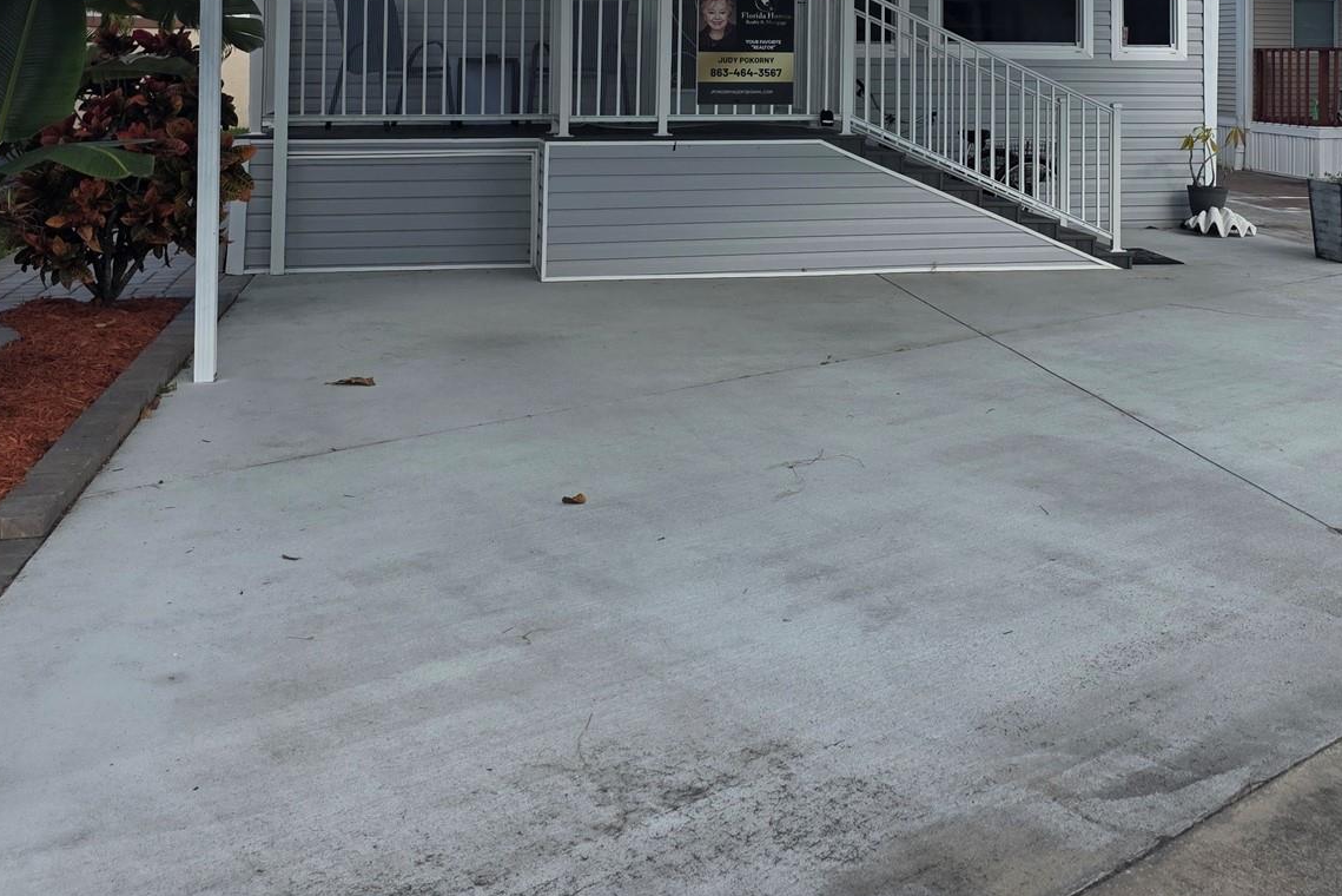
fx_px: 1603
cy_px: 1
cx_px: 930
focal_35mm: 43
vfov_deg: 29.2
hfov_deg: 44.5
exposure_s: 1/4333
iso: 80
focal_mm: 6.3
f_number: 1.7
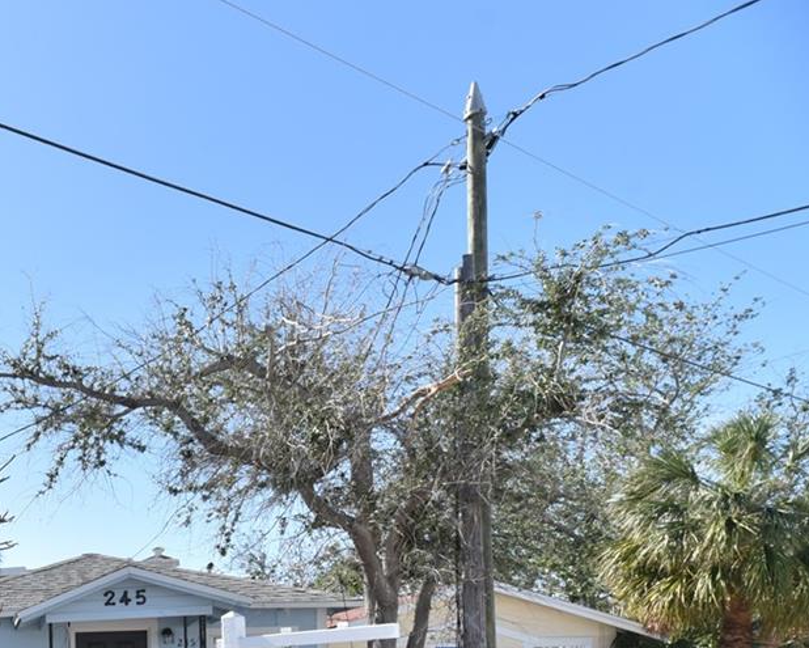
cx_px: -190
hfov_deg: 37.7
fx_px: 814
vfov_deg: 37.7
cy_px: 676
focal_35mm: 34
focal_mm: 14
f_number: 8
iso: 640
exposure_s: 1/1000
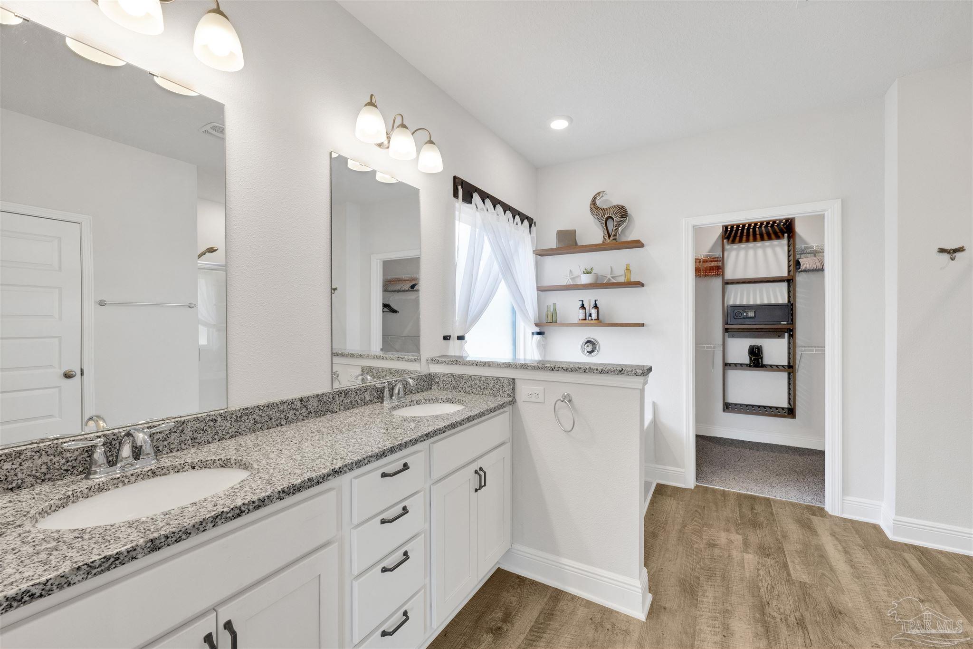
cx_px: 486
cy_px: 324
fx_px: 378
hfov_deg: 104.3
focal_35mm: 14
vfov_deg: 81.2
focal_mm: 14
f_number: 11
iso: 500
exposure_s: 1/15
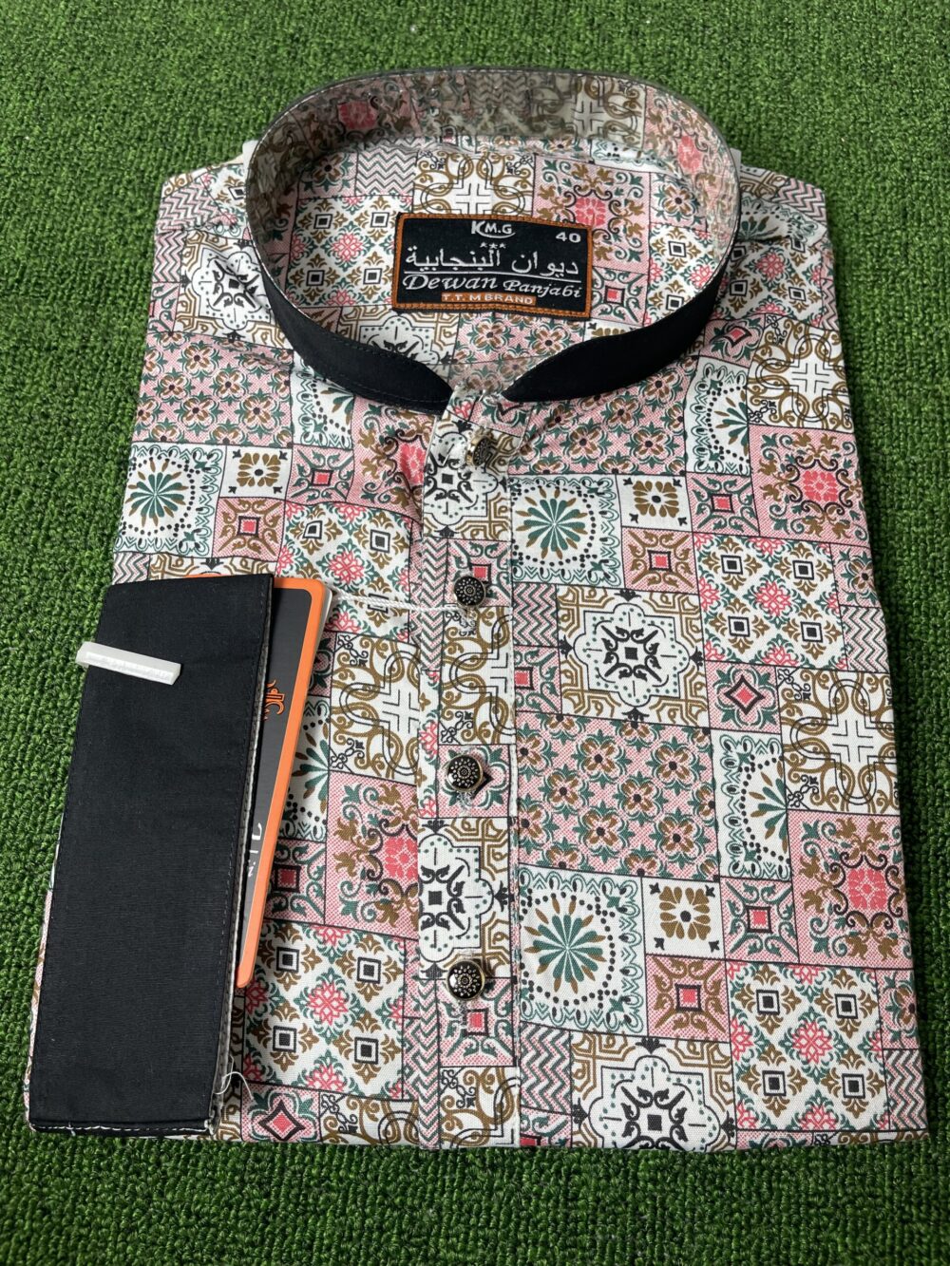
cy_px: 633
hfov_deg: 54.9
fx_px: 915
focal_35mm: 25
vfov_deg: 69.4
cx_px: 475
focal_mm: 5.1
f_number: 1.6
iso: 80
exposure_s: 1/102
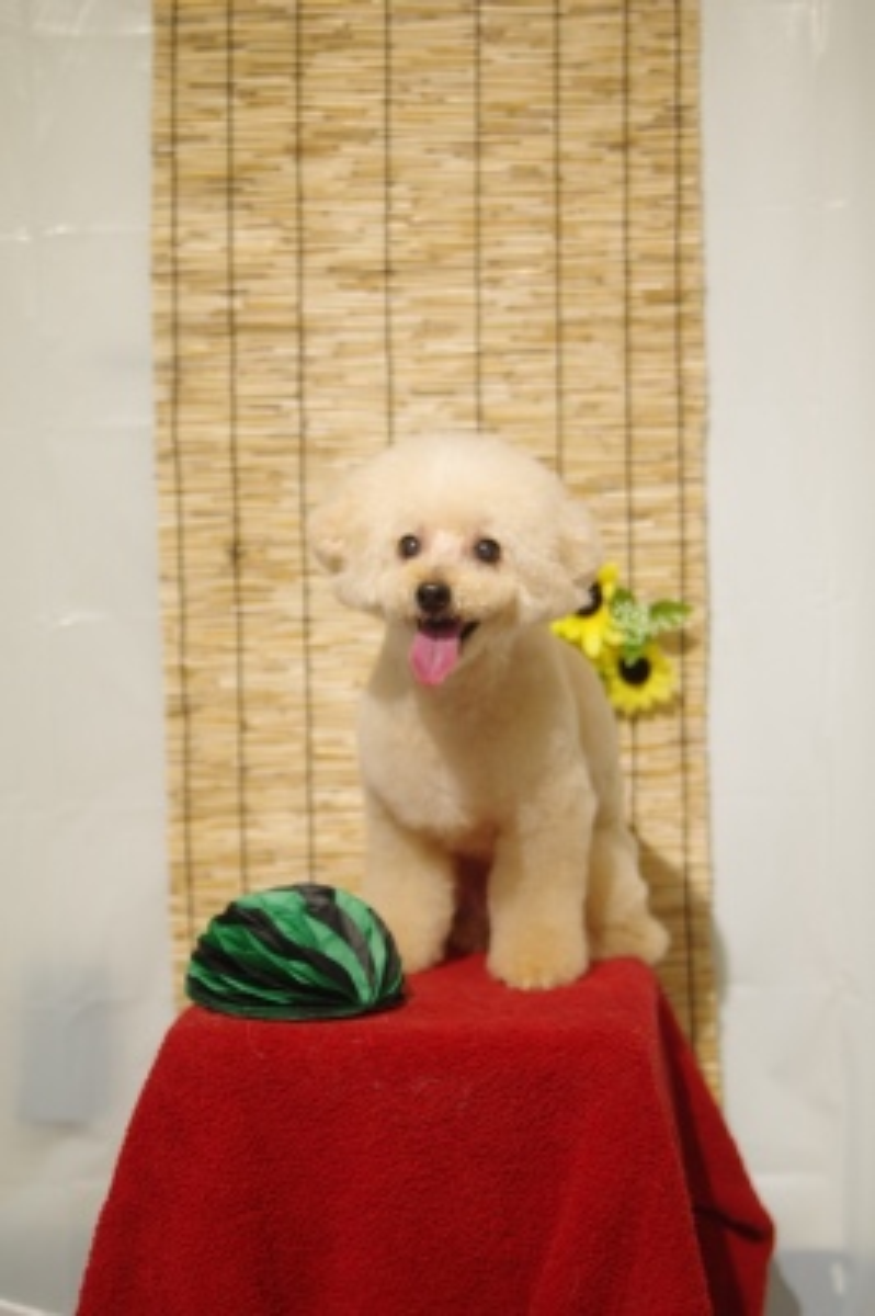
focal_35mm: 64
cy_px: 658
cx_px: 438
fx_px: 2337
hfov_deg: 21.2
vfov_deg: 31.4
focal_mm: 43
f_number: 2.8
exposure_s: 1/100
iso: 320
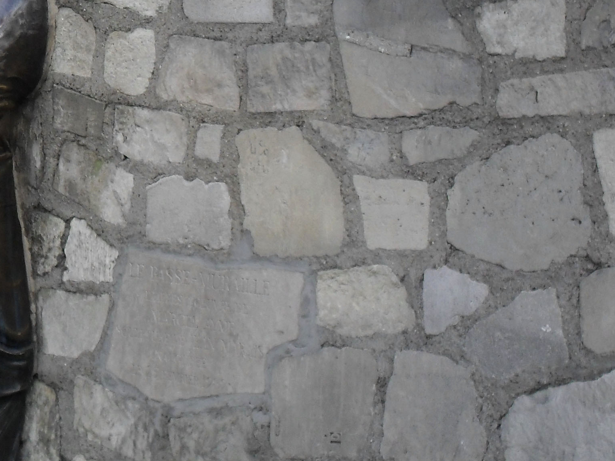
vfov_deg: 11.5
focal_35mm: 128
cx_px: -56
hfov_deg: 15.0
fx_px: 2274
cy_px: 8
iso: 100
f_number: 3.9
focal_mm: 8.7
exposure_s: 1/125
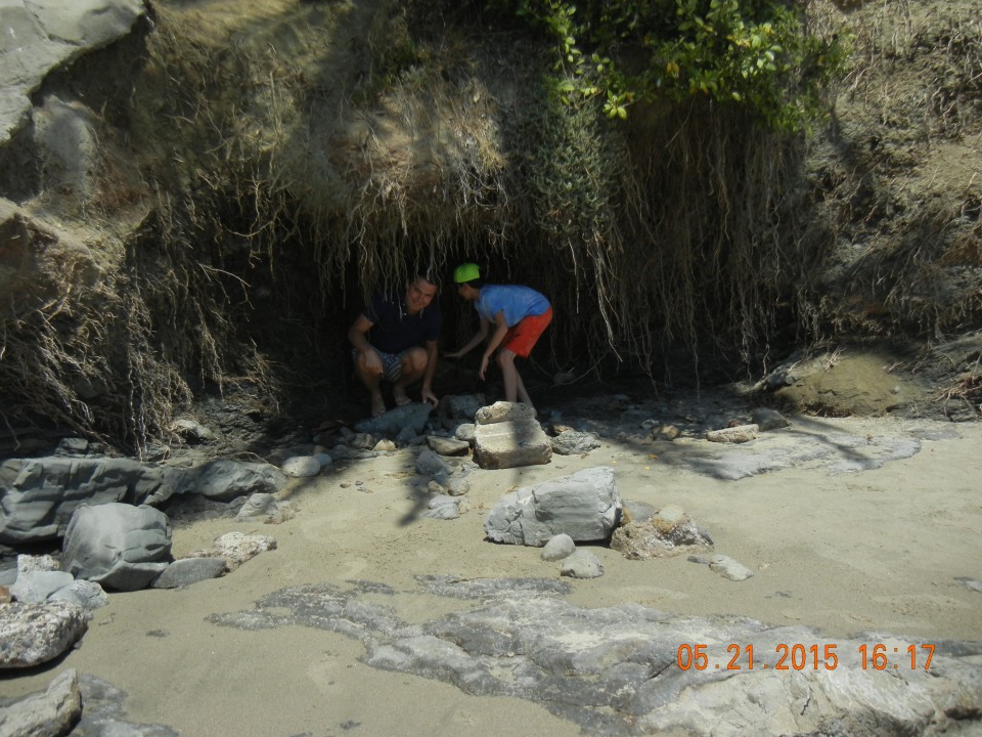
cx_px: 476
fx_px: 908
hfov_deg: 56.8
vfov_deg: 44.1
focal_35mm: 32
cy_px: 346
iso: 160
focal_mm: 5.4
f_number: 7
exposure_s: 1/505
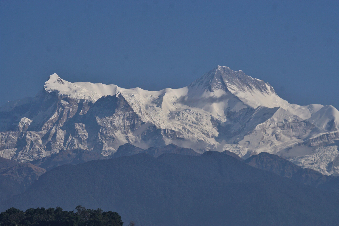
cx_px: 170
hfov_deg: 10.5
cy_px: 113
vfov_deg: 7.0
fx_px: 1836
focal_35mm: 195
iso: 100
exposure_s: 1/400
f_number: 9
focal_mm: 130
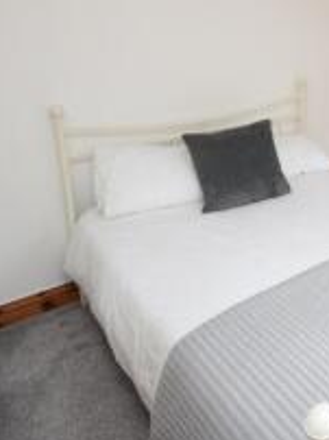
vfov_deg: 52.0
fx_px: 432
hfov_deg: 35.0
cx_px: 373
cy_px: 119
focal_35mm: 34
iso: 800
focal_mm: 10
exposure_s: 1/100
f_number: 5
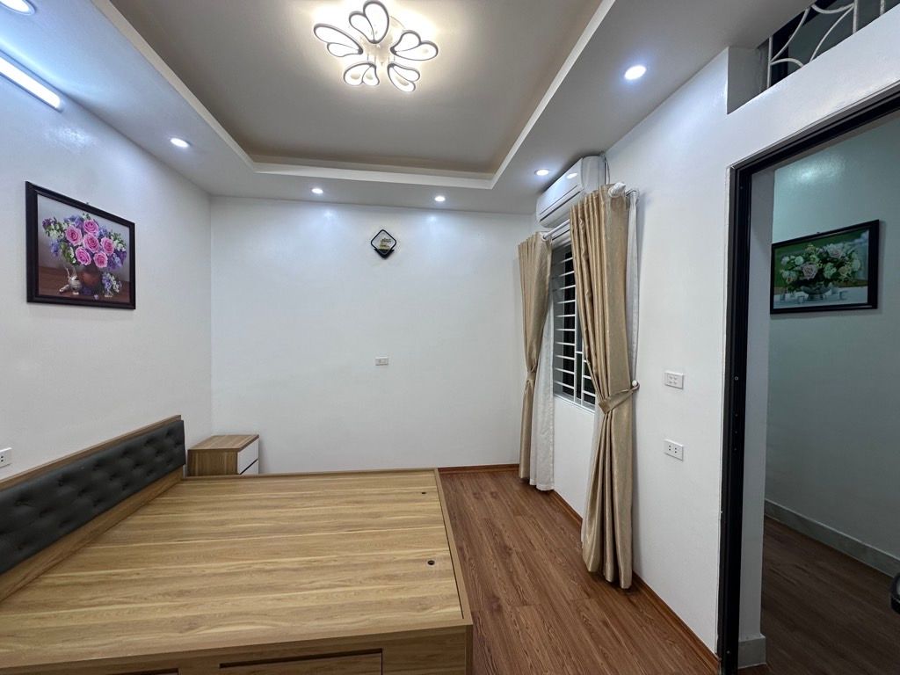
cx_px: 450
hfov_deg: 102.1
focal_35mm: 14
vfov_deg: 85.7
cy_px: 338
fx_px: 364
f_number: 2.2
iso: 80
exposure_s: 1/100
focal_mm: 2.22
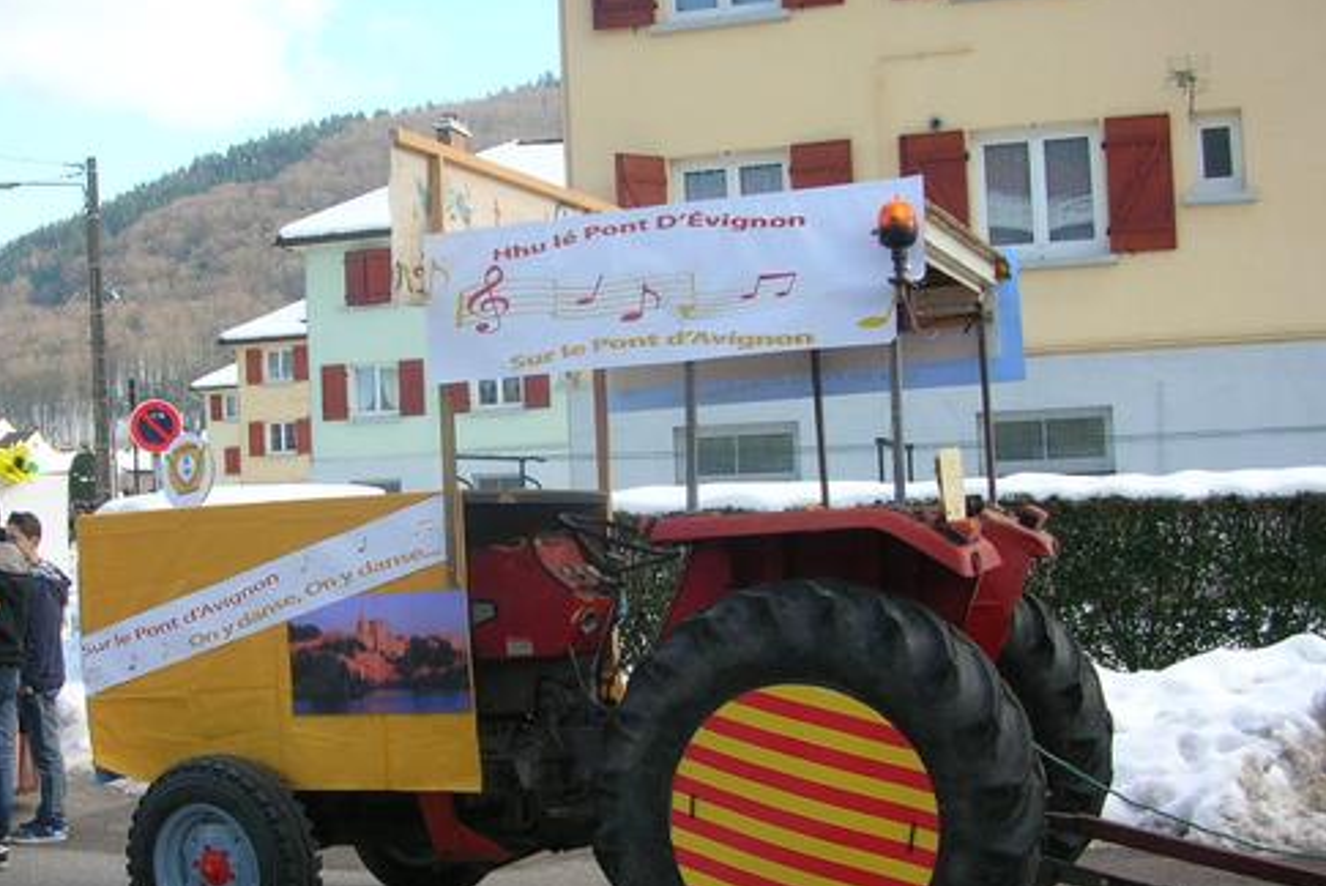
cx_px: 541
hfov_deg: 40.9
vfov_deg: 28.1
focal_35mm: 48
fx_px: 1769
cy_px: 511
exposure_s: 1/350
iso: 50
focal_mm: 5.8
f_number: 2.8
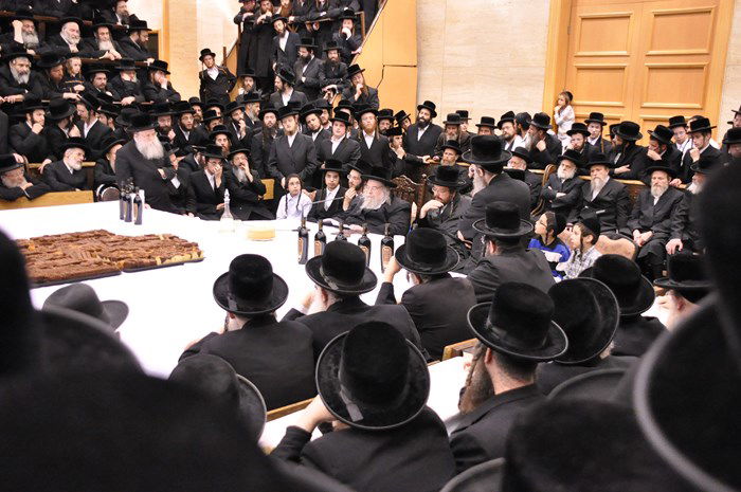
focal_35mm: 42
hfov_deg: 46.4
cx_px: 370
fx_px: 863
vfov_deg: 31.8
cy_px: 246
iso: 3200
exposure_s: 1/100
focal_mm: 28
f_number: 4.5
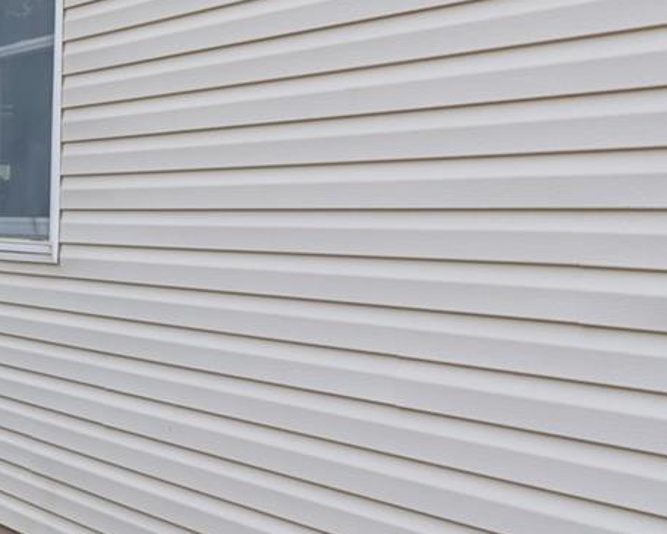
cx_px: -472
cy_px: 271
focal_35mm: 76
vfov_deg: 20.1
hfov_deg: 19.7
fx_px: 1509
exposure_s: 1/10
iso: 100
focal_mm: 18.1
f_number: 8
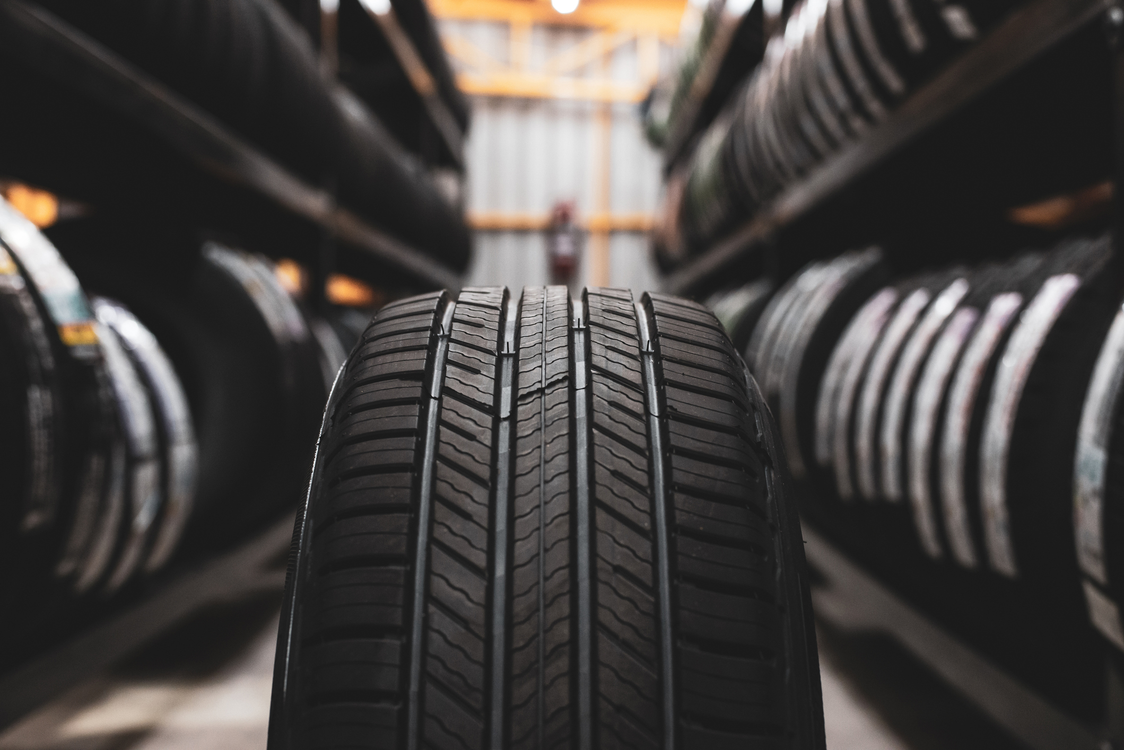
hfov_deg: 39.6
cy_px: 375
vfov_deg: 27.0
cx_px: 562
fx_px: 1562
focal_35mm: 50
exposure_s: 1/100
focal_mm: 50
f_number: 5.6
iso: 3200
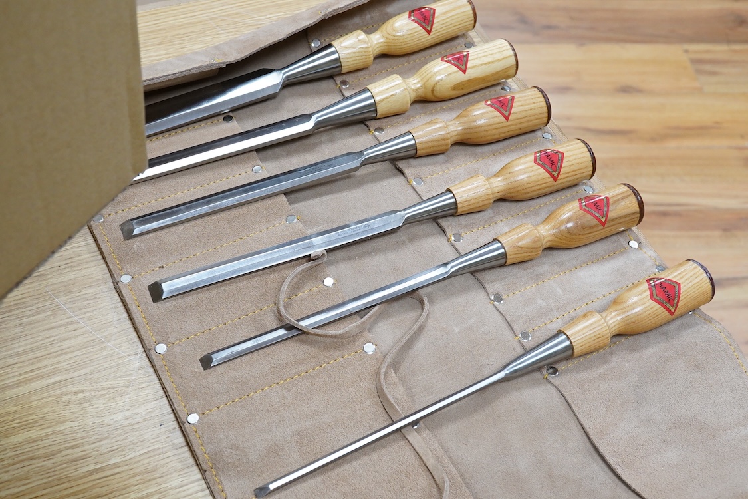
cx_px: 374
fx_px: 935
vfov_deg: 29.9
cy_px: 250
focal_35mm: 45
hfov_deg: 43.6
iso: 2500
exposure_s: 1/100
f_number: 7.1
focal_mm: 30
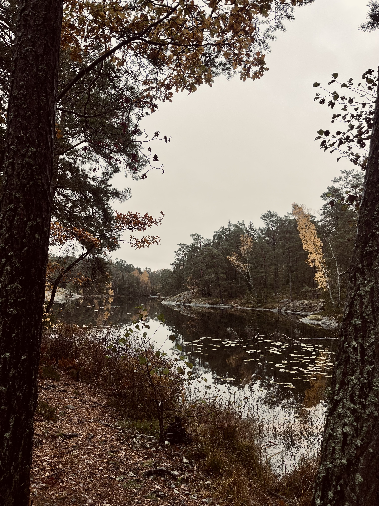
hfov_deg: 53.1
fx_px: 380
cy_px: 253
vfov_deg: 67.3
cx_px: 190
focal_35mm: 26
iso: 50
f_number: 1.6
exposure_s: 1/337
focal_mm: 5.1
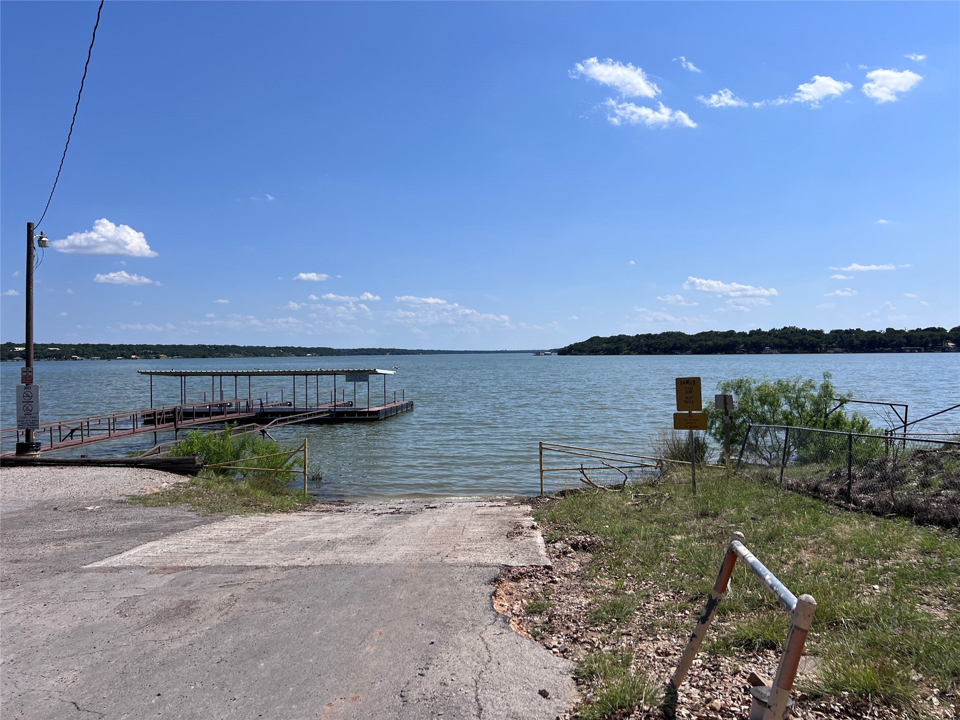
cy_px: 360
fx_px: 721
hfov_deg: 67.3
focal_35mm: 26
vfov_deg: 53.1
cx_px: 480
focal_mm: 5.7
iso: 50
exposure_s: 1/8696
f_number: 1.5
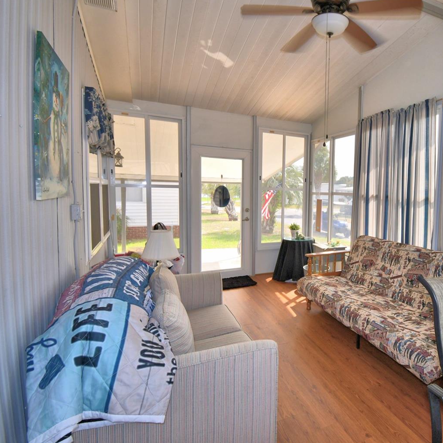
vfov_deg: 74.8
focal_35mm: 20
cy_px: 214
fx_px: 290
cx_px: 317
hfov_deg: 71.1
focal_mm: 10
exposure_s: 1/80
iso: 100
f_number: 4.5
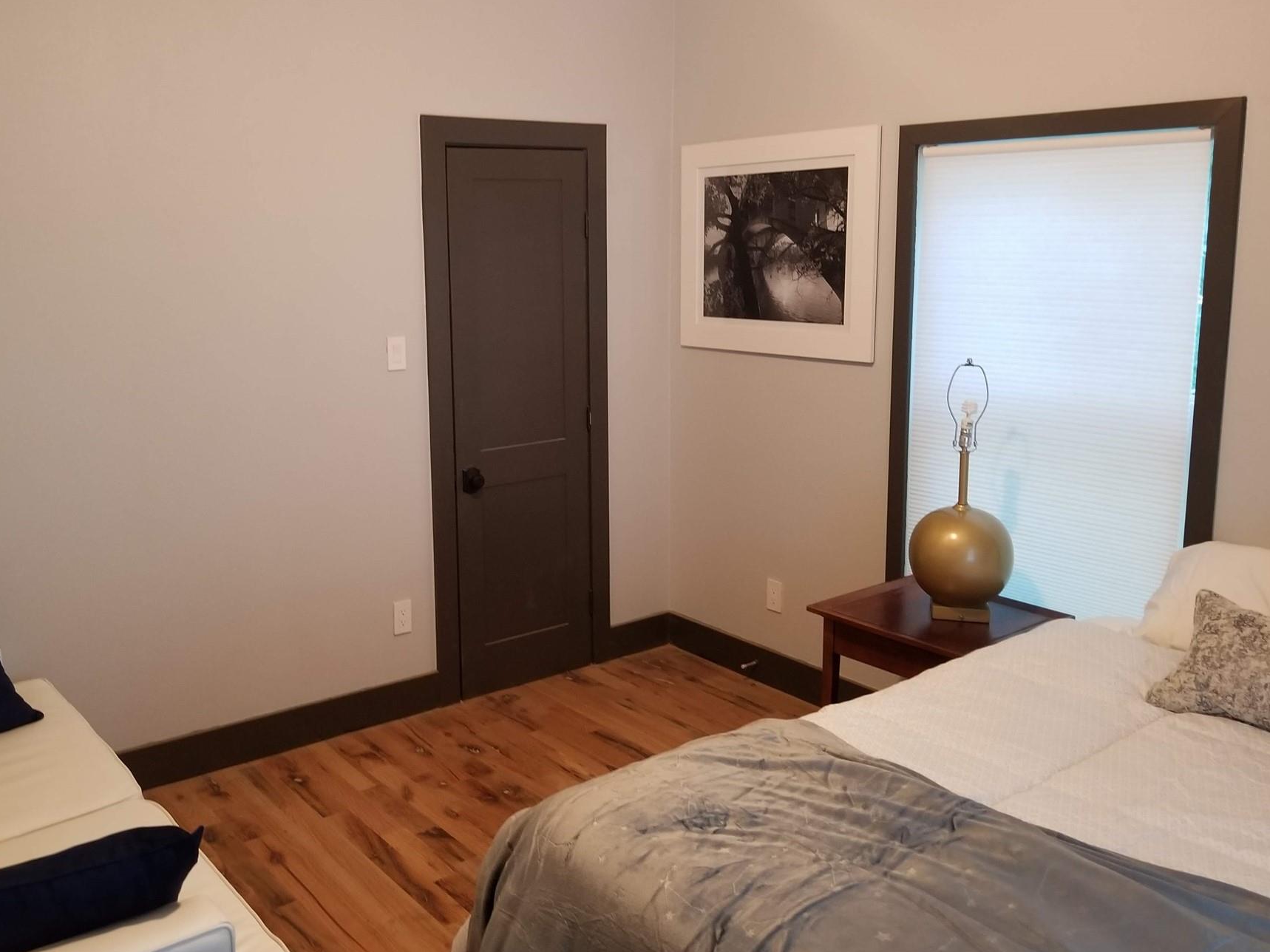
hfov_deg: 58.2
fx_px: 1137
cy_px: 422
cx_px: 551
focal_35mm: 31
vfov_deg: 45.4
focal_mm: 4.25
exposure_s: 1/15
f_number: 1.7
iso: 200
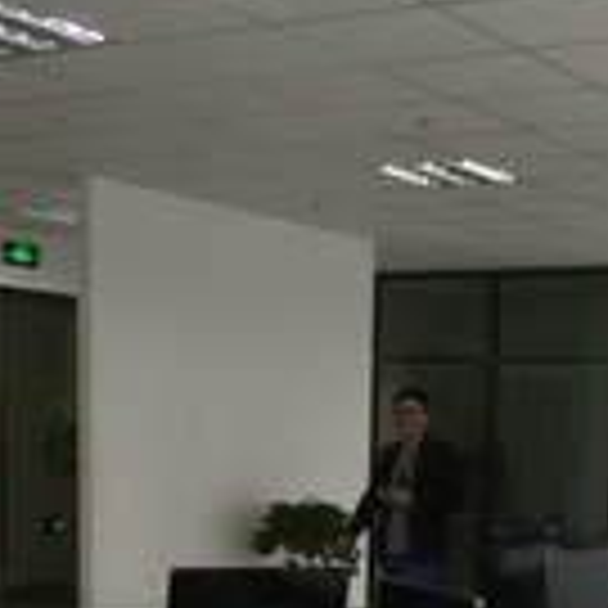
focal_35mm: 76
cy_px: 649
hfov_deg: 22.5
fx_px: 1510
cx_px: 464
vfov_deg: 21.7
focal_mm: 4.15
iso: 40
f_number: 2.2
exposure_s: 1/30
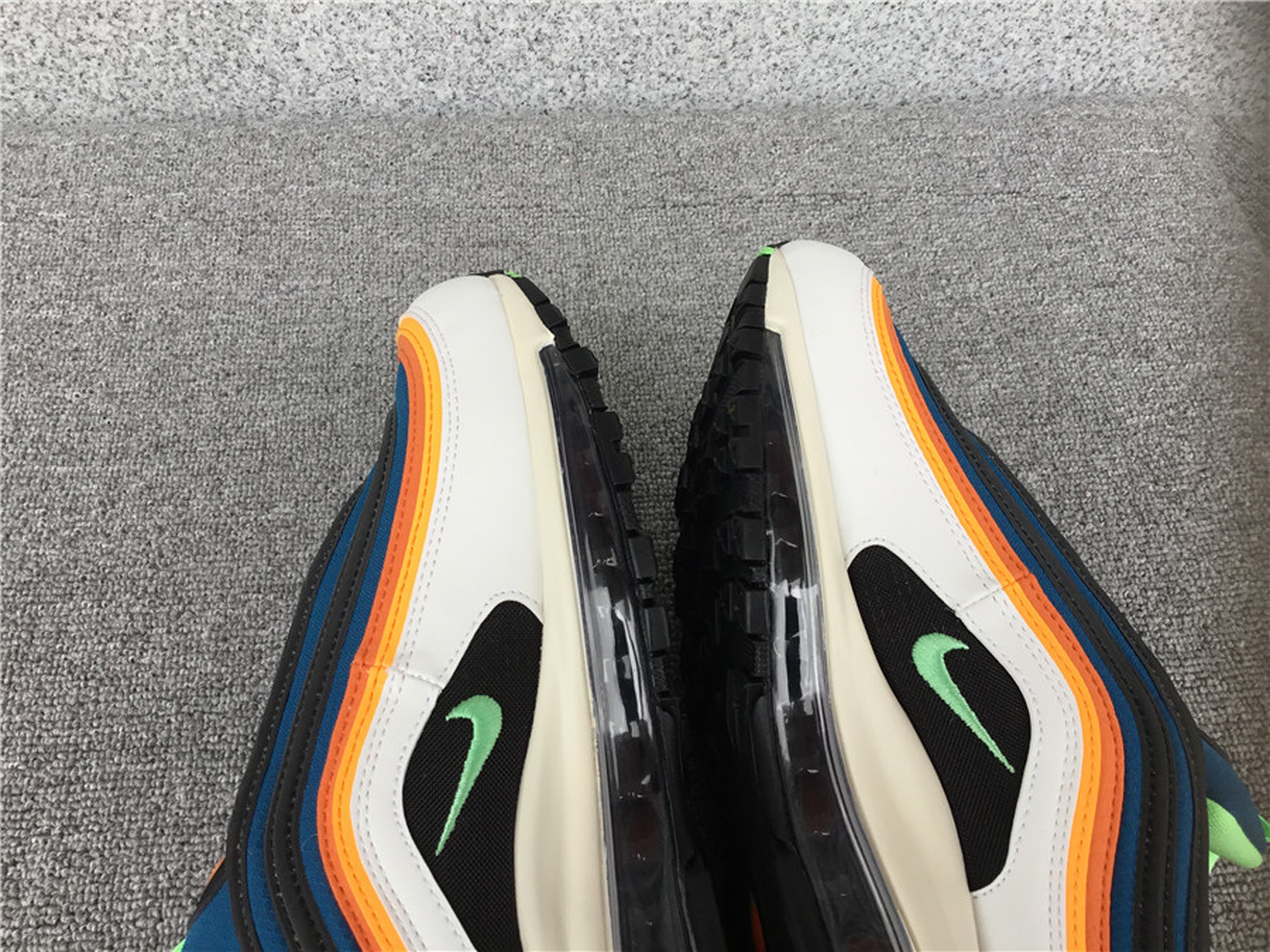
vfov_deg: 45.4
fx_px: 1137
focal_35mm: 31
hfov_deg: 58.4
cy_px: 476
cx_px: 635
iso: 32
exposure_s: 1/100
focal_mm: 3.3
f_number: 2.4
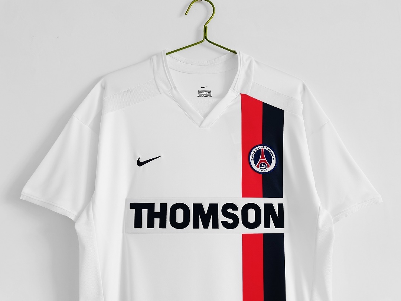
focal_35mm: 26
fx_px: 301
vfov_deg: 53.1
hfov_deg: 67.3
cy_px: 150
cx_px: 200
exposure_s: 1/100
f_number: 1.8
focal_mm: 5.58
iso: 160
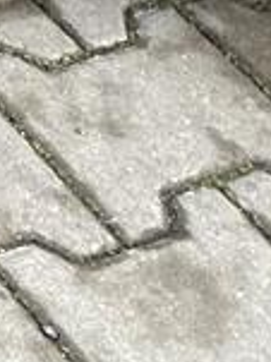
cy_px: -611
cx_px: -801
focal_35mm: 207
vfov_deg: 8.4
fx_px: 2164
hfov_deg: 6.0
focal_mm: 4.25
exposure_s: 1/191
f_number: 1.8
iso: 32
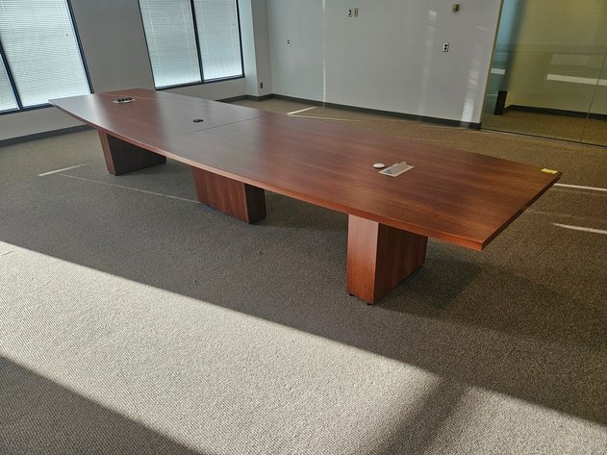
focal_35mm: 23
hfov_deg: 73.9
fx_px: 403
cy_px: 228
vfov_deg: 58.9
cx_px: 304
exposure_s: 1/207
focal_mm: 5.4
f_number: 1.8
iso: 64
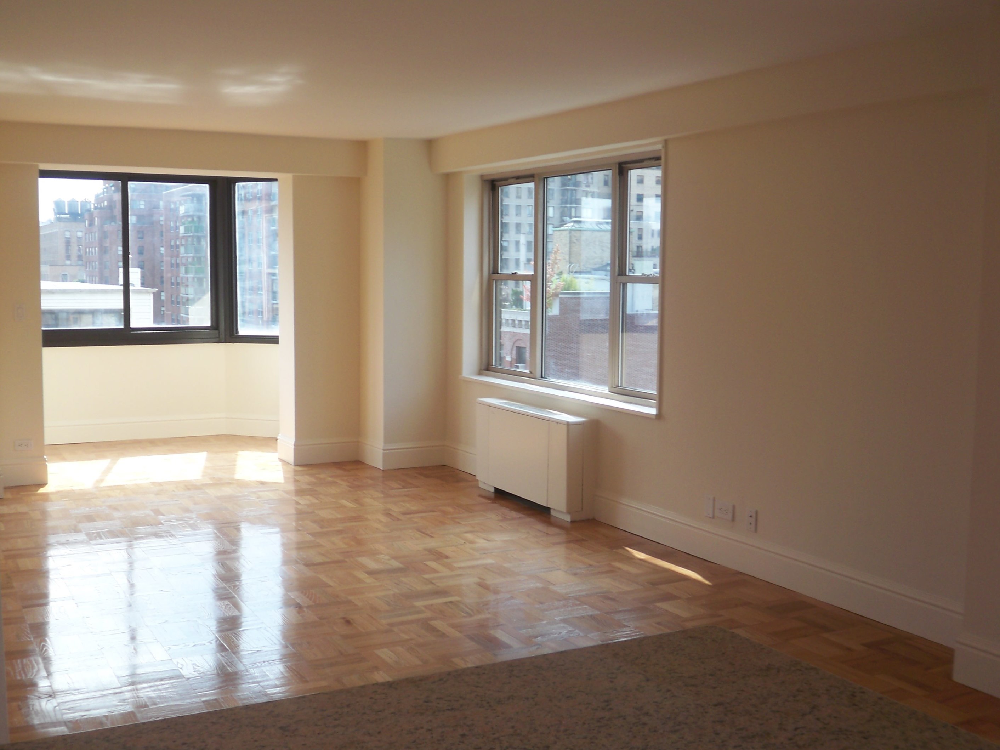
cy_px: 375
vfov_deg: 36.8
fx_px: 1127
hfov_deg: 47.9
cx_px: 500
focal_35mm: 39
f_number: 3.9
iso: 50
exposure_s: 1/80
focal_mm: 6.4
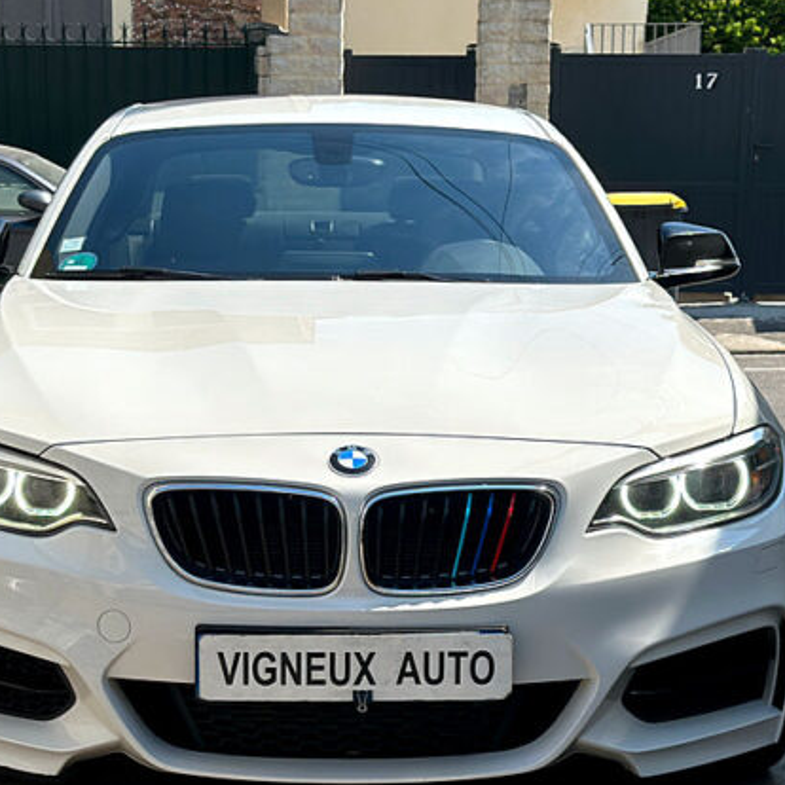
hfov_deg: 21.1
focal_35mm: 82
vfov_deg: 21.1
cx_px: 338
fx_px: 2104
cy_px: 516
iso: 64
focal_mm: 6.86
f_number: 1.78
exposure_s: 1/4785
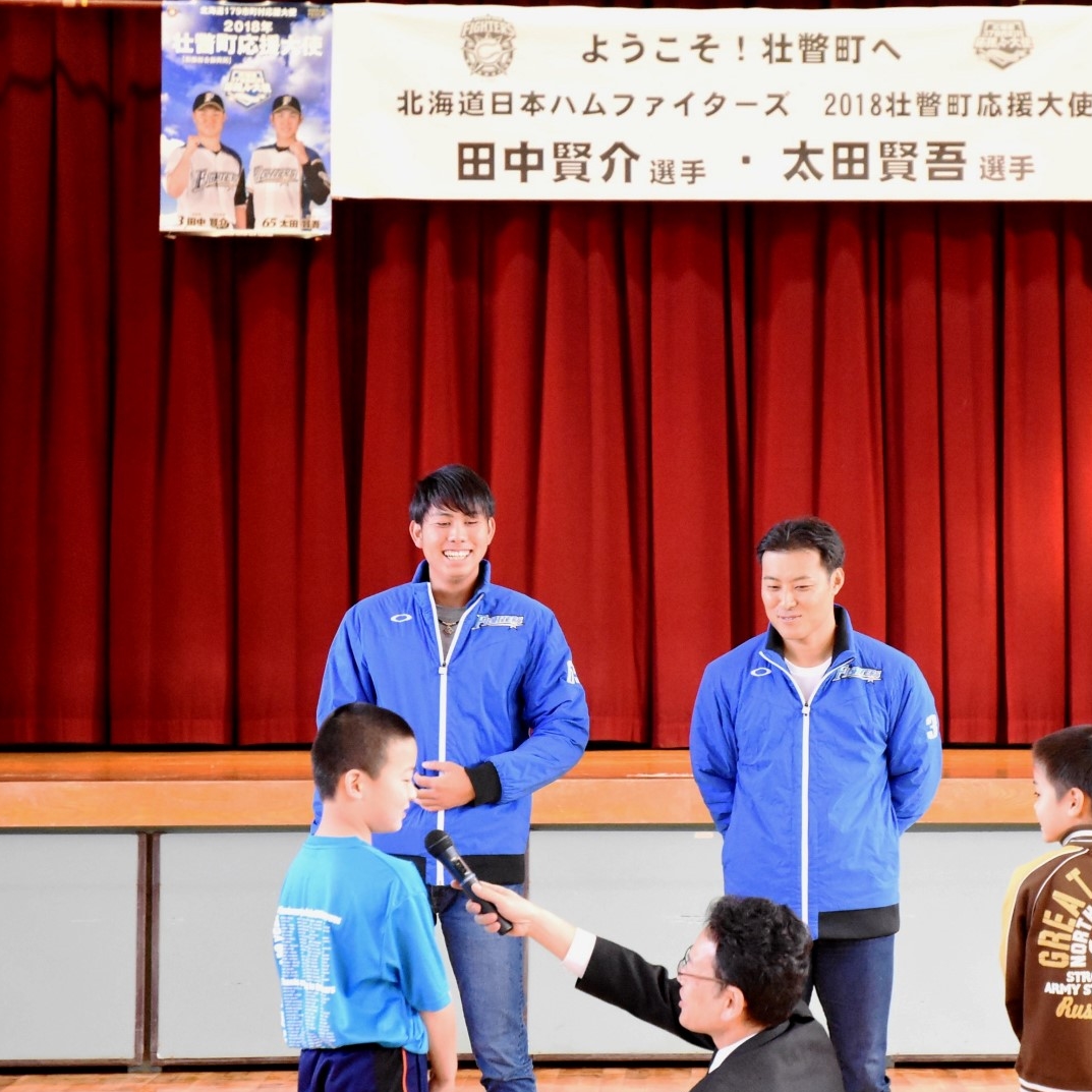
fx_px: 3770
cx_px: 769
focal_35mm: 106
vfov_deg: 16.5
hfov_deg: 16.4
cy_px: 549
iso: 8000
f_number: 4.5
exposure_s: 1/100
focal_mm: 55
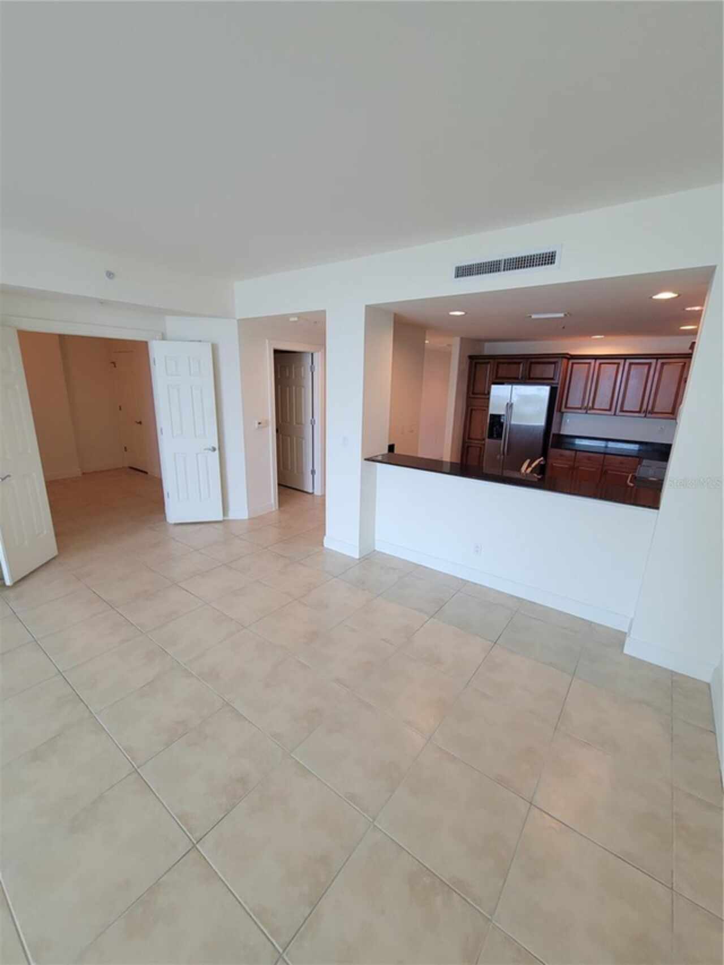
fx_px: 362
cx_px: 362
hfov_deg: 89.9
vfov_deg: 106.2
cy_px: 482
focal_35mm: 13
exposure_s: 1/60
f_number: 2.2
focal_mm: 2.2
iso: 100
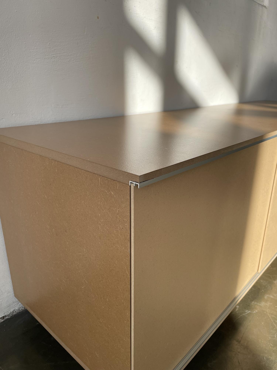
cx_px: 138
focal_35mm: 26
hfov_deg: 53.1
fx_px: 277
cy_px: 185
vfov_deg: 67.3
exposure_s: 1/940
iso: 32
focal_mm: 4.2
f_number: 1.6
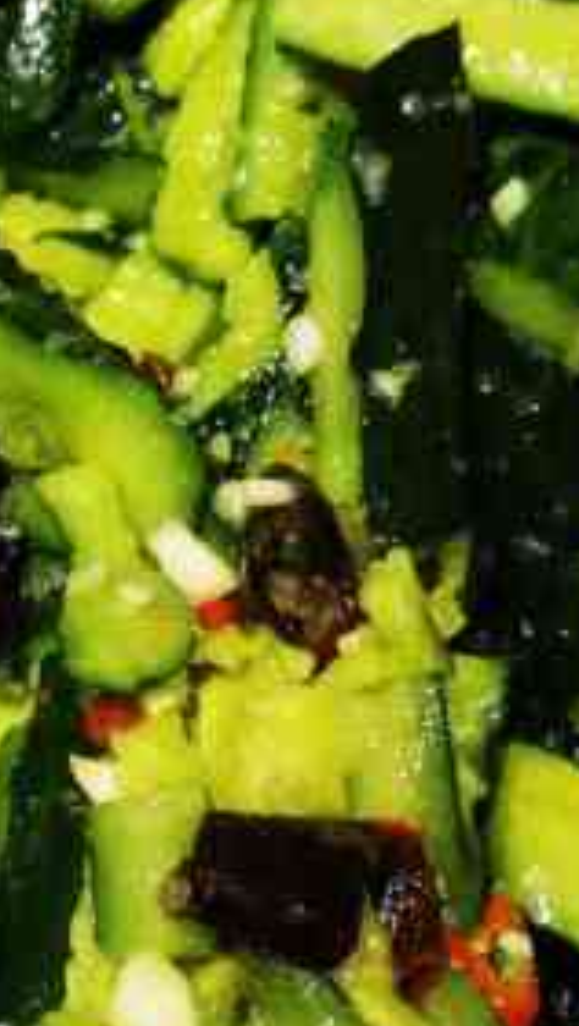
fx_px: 2668
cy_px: 493
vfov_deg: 21.8
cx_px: 150
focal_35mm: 98
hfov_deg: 12.4
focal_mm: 5.58
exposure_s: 1/100
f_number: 1.8
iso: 80
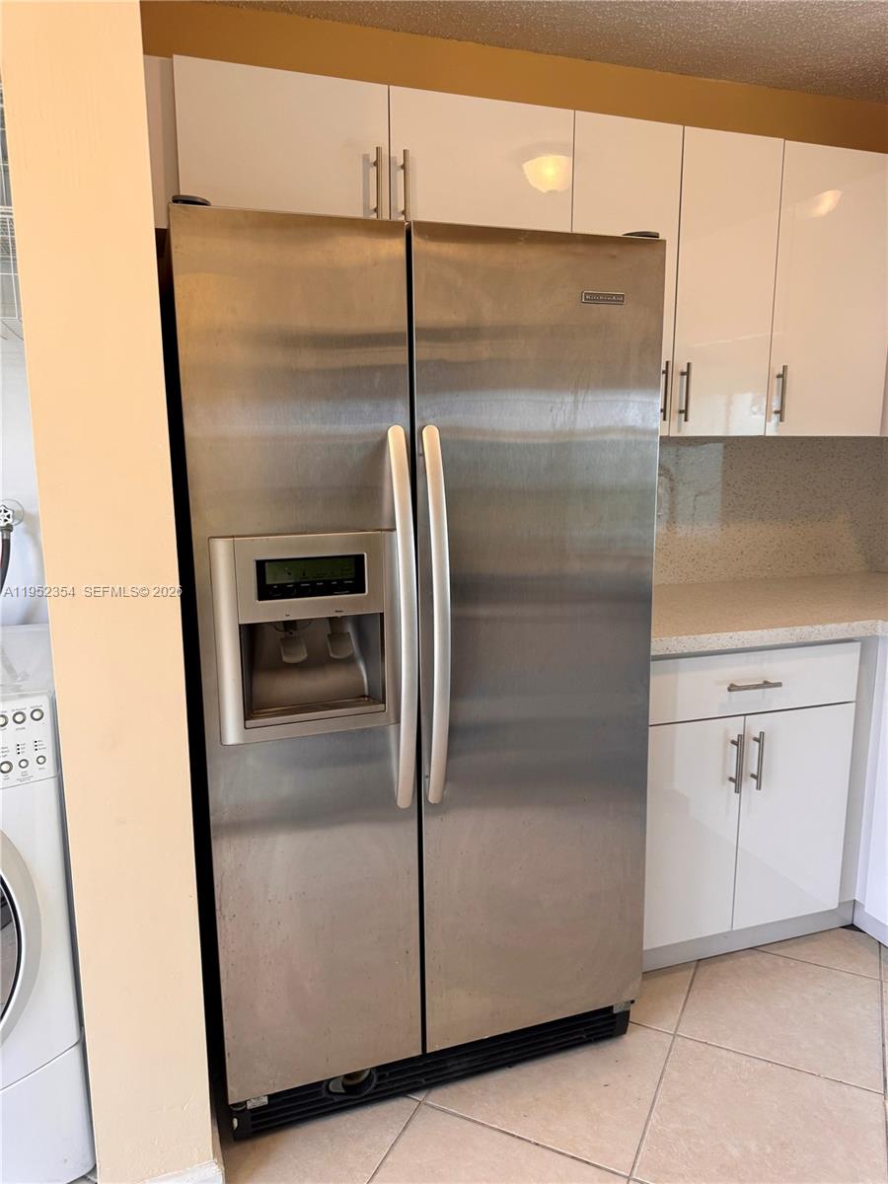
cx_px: 444
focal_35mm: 24
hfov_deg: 56.8
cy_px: 592
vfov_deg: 71.6
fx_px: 821
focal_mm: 6.76
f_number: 1.78
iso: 125
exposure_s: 1/60
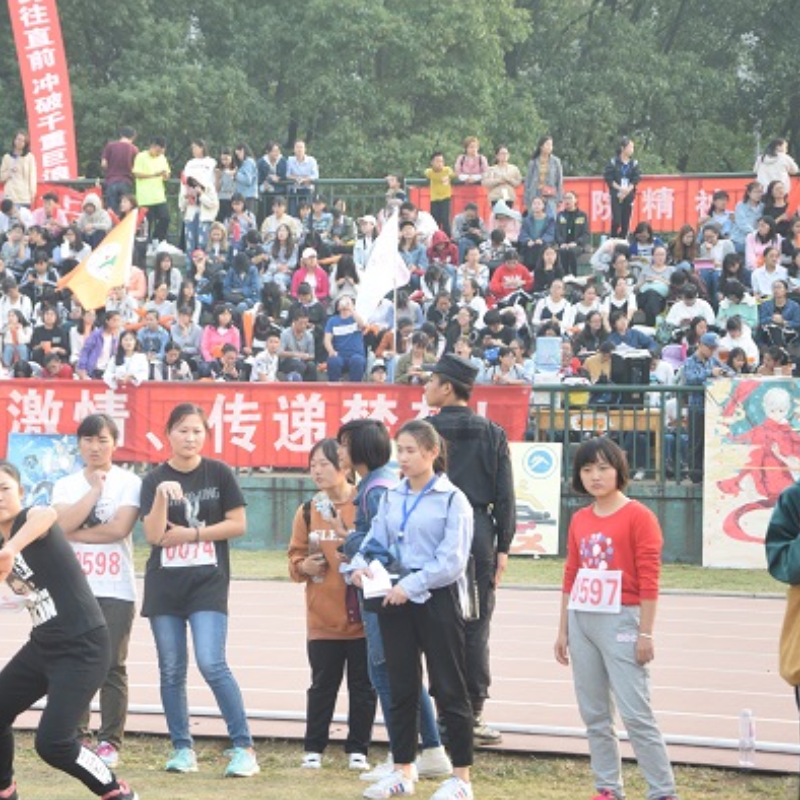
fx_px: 2536
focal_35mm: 97
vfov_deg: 17.9
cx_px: 219
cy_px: 402
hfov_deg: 17.8
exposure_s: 1/200
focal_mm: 50
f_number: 5.6
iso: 400
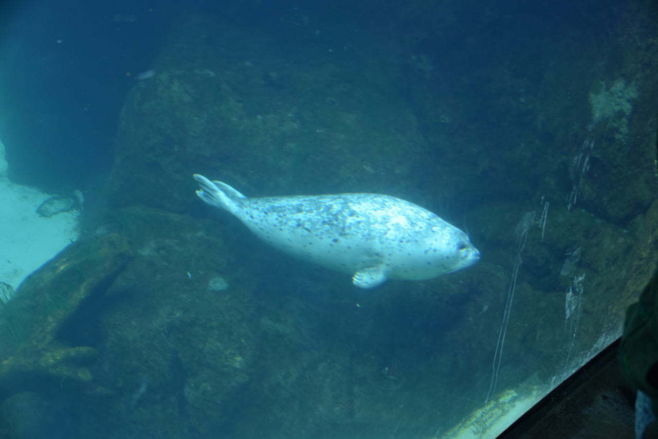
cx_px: 329
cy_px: 220
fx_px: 768
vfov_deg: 31.9
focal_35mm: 42
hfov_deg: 46.4
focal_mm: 42
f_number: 4
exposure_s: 1/100
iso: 720
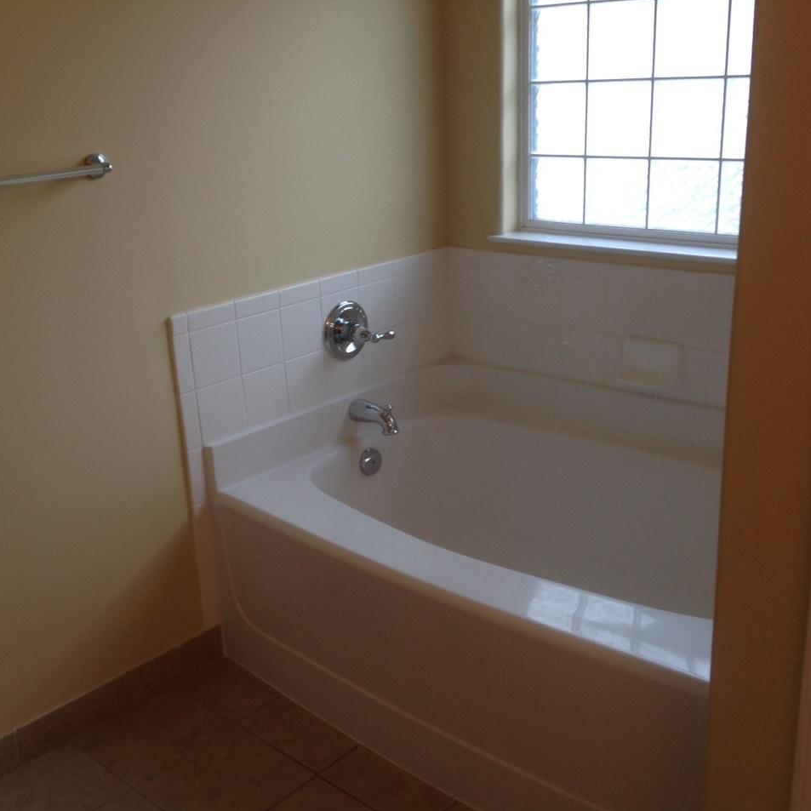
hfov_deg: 40.0
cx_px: 371
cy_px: 409
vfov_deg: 40.0
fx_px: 1113
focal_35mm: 42
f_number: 2.4
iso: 50
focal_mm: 4.28
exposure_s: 1/40
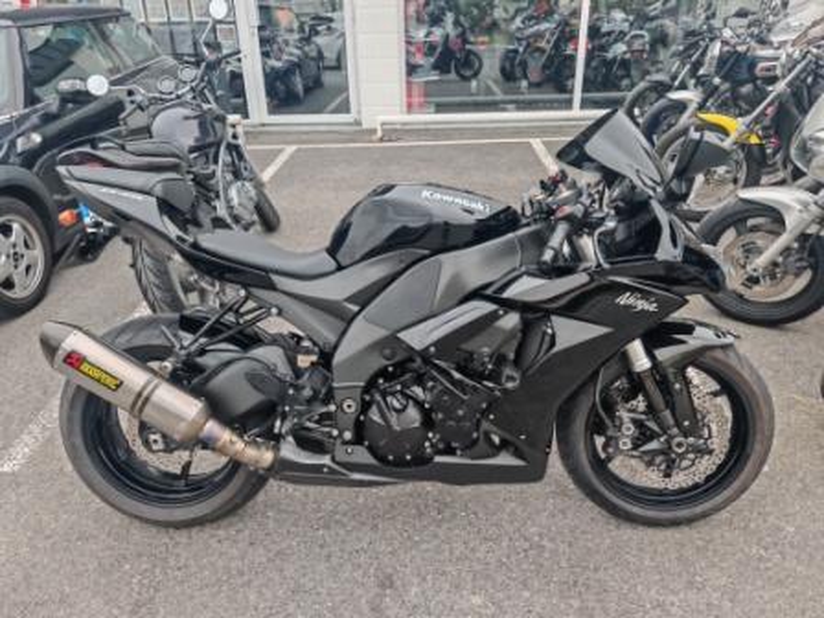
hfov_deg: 65.3
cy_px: 309
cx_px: 412
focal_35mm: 27
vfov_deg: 51.4
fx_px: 643
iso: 80
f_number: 1.9
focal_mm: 6.67
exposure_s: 1/100
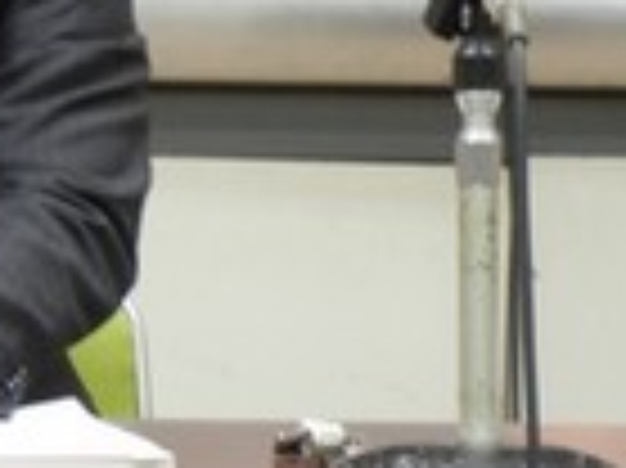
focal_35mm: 301
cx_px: -122
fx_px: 5439
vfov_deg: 4.9
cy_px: -99
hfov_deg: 6.5
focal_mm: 20.9
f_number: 4.6
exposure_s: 1/4.7
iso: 400
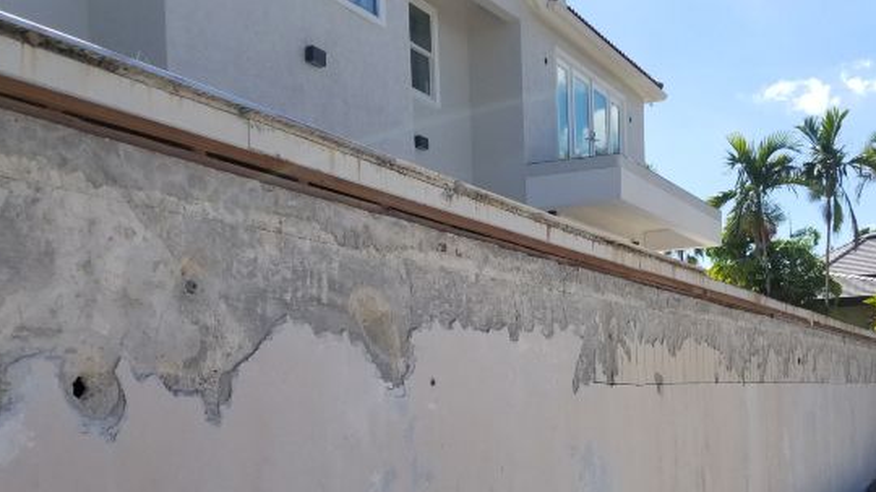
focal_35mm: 42
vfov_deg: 27.6
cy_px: 408
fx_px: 975
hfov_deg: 48.0
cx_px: 545
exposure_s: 1/2096
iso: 50
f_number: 1.7
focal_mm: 4.25
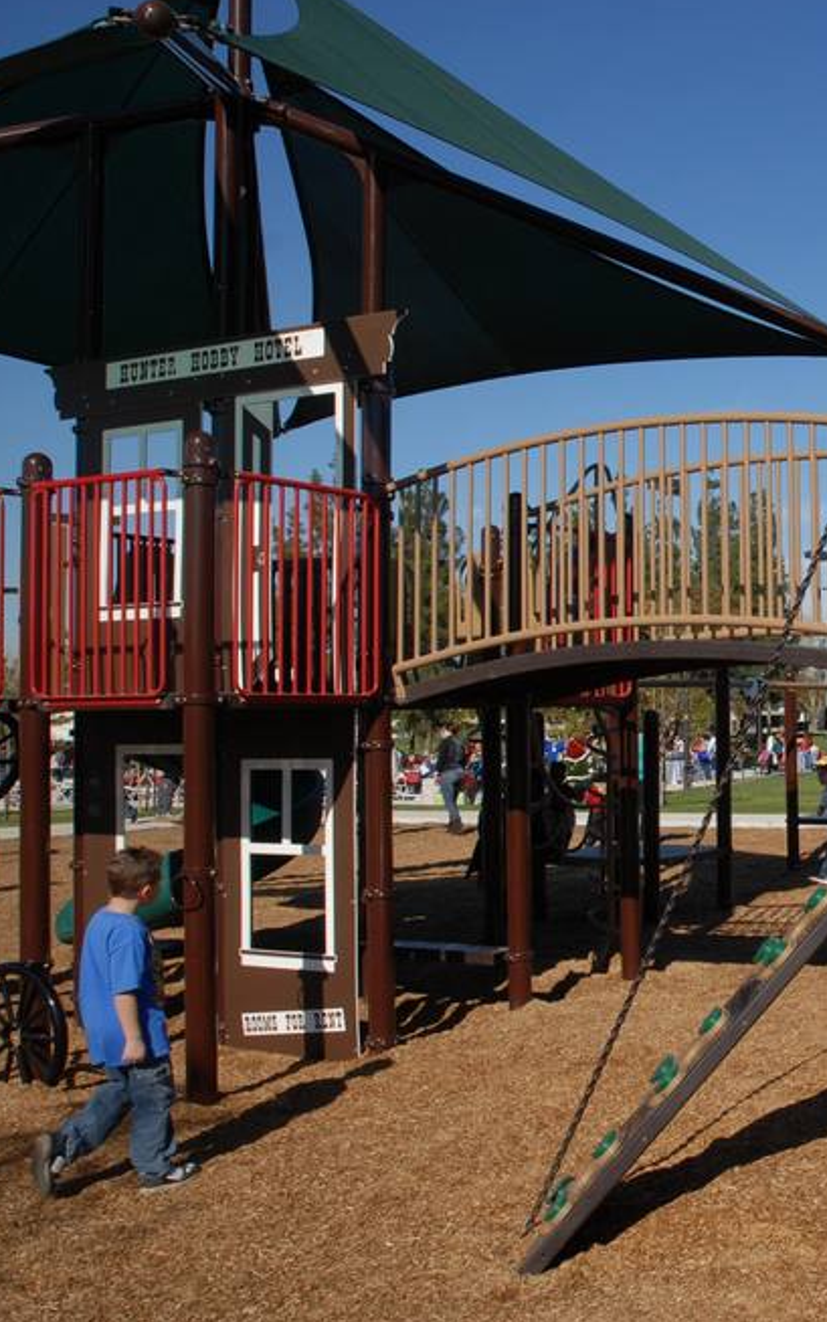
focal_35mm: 40
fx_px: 1434
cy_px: 652
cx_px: 954
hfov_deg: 28.6
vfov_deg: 49.5
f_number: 10
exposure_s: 1/250
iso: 125
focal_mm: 17
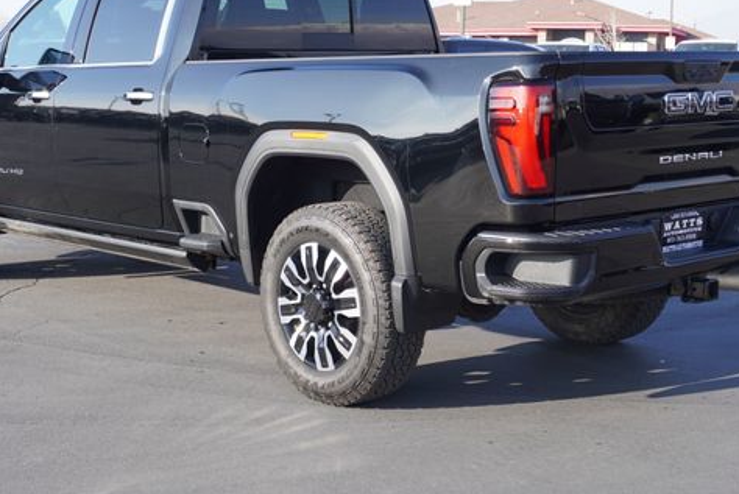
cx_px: 348
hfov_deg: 34.1
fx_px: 1206
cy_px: 192
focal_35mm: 59
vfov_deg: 23.1
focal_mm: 29
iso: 100
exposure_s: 1/80
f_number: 7.1
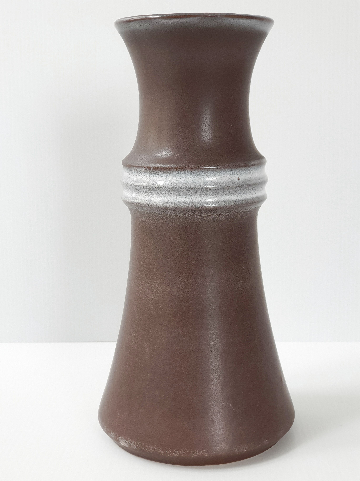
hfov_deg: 28.0
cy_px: 240
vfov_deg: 36.8
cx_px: 180
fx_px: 721
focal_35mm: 52
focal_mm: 6
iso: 80
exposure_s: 1/30
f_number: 2.4
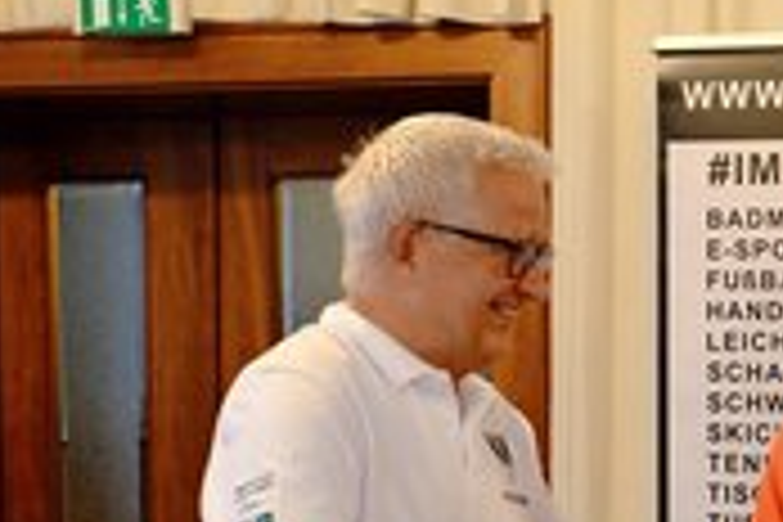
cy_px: 536
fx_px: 2153
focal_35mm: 99
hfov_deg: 20.3
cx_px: 662
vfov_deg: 13.6
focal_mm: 28.9
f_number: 4.5
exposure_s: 1/60
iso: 5000
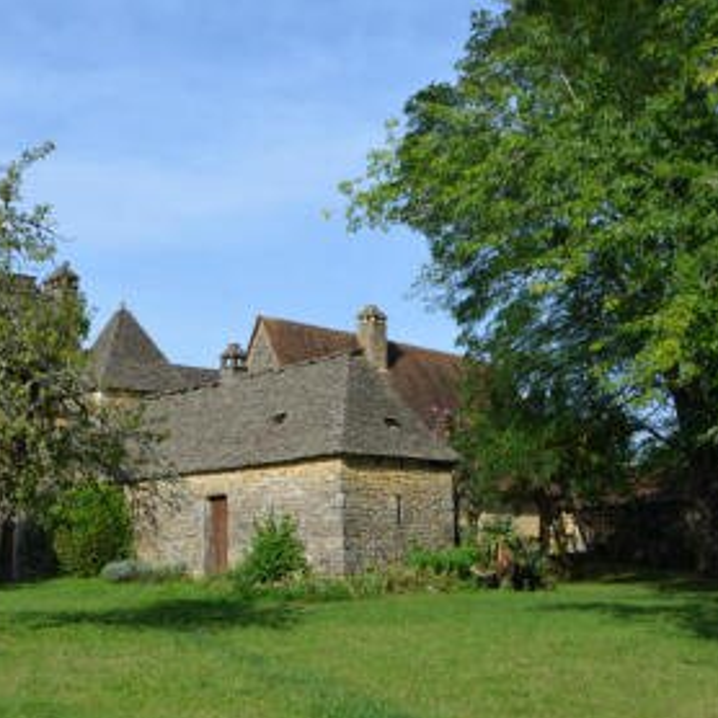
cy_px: 404
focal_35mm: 48
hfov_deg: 34.6
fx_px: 1126
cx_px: 176
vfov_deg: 35.3
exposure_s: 1/250
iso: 100
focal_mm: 22
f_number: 8
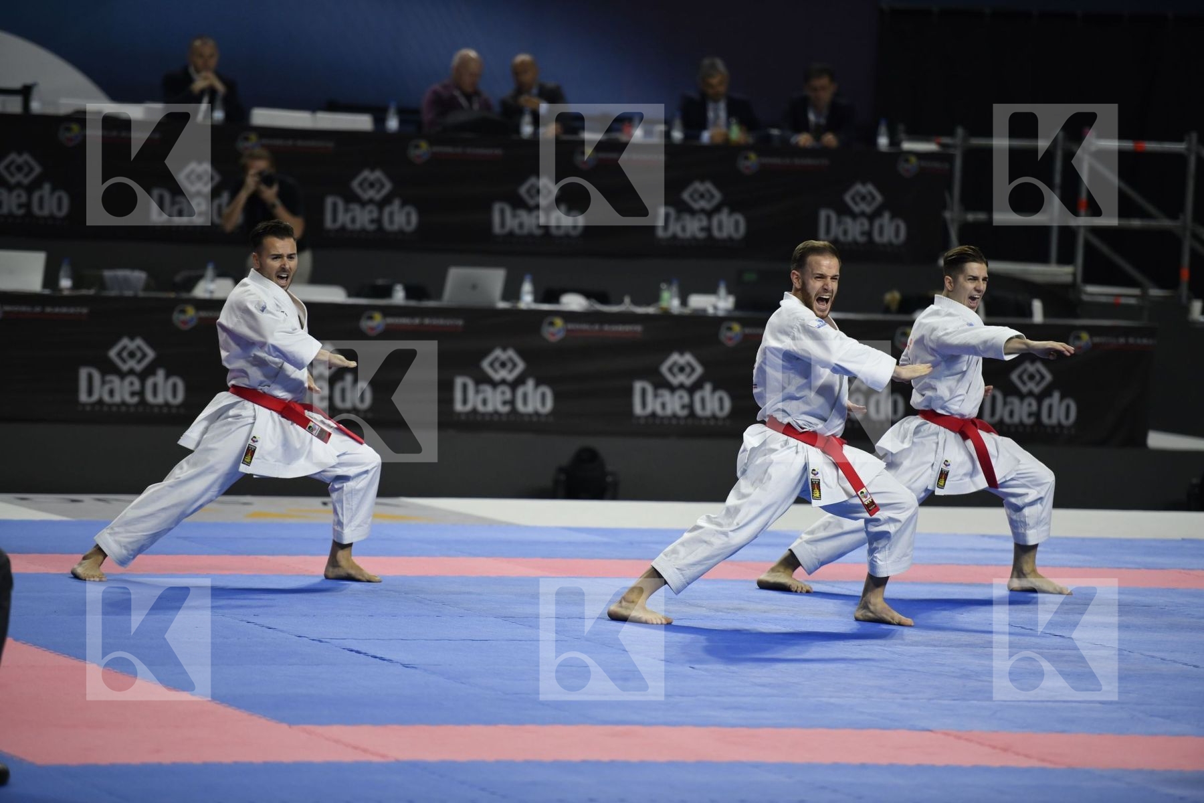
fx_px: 6688
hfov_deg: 10.3
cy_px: 402
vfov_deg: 6.9
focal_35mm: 200
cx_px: 602
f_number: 2.8
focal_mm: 200
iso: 800
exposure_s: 1/800
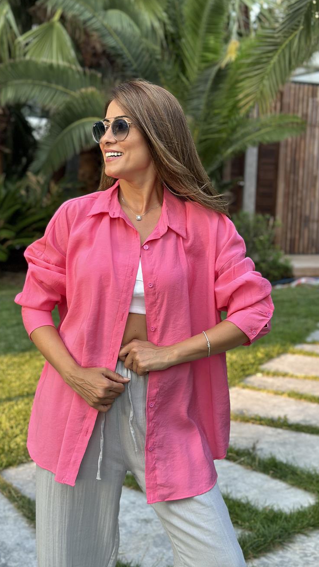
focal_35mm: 53
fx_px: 797
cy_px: 283
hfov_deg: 22.6
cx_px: 141
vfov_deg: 39.2
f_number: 1.78
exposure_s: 1/259
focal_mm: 6.86
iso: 80
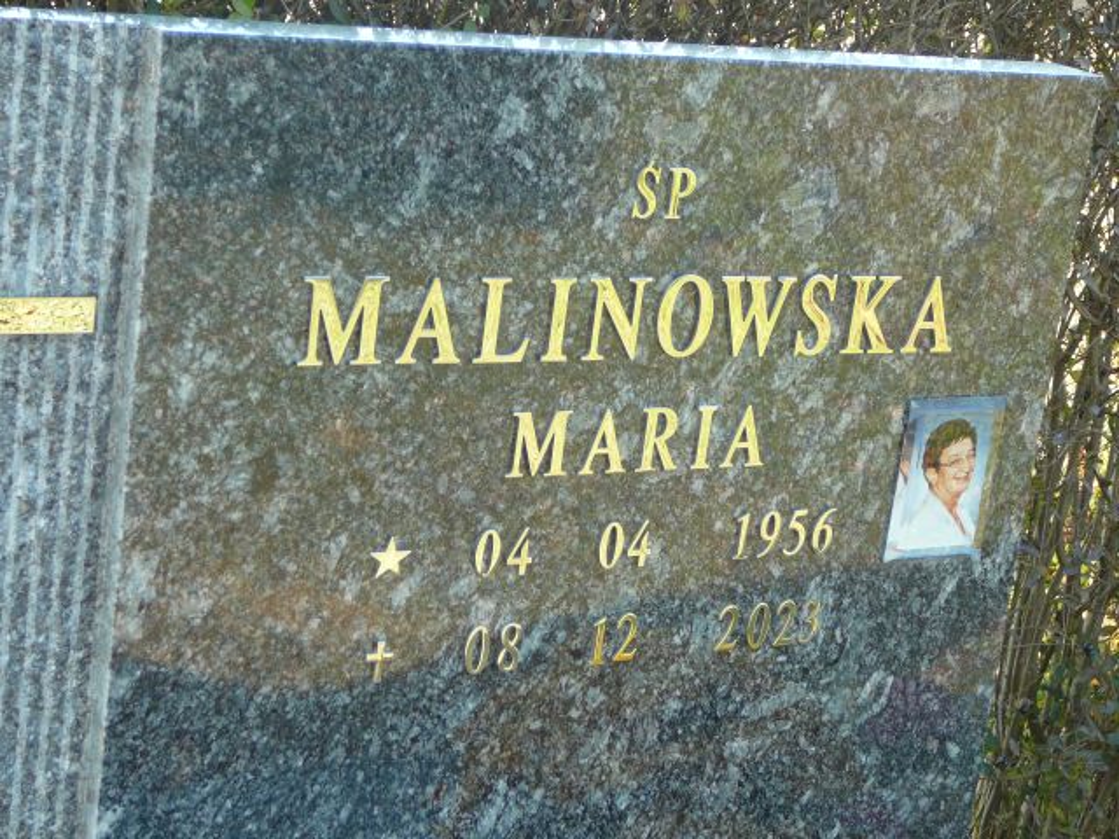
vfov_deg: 19.1
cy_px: 420
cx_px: 560
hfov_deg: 25.3
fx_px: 2489
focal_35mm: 77
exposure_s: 1/60
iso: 100
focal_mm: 11.5
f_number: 3.7
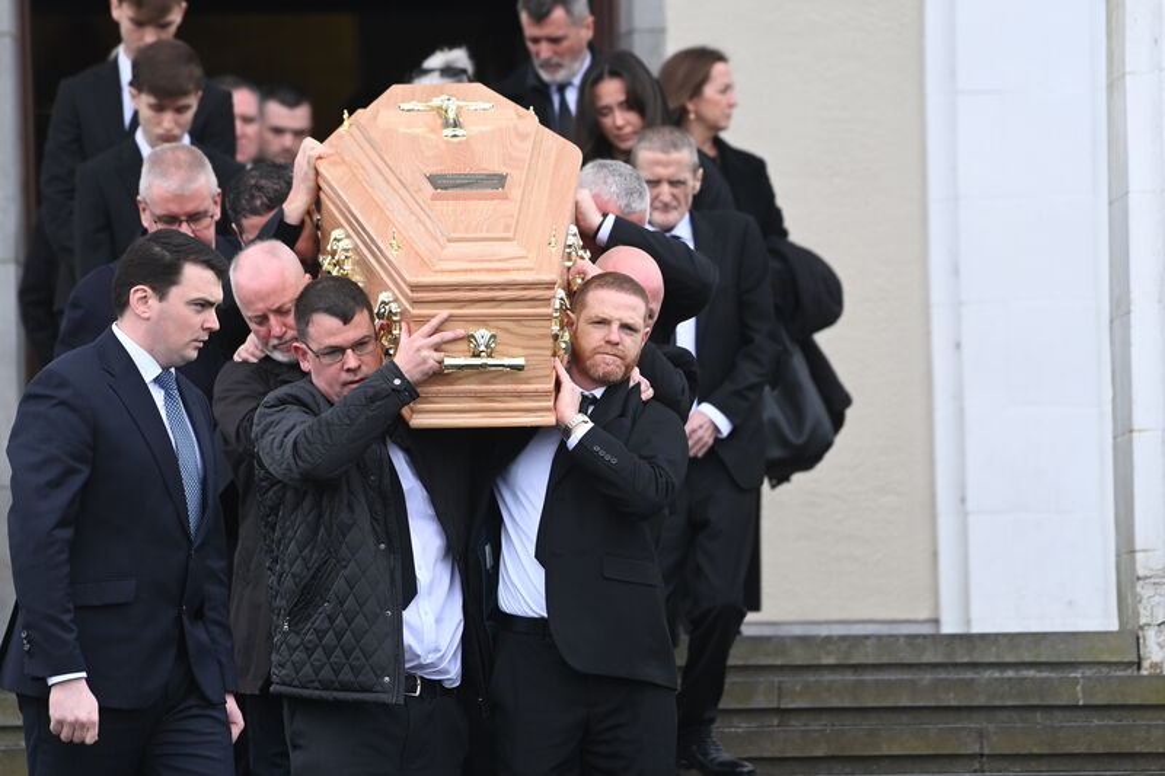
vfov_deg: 3.8
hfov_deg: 5.7
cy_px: 388
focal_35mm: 360
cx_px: 582
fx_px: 11647
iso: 800
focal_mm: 360
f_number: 5.6
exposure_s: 1/640
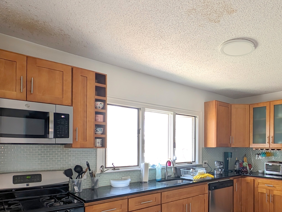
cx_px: 207
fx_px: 196
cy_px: 145
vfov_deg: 55.5
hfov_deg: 67.6
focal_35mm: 24
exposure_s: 1/40.3
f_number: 1.95
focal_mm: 2.23
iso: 113
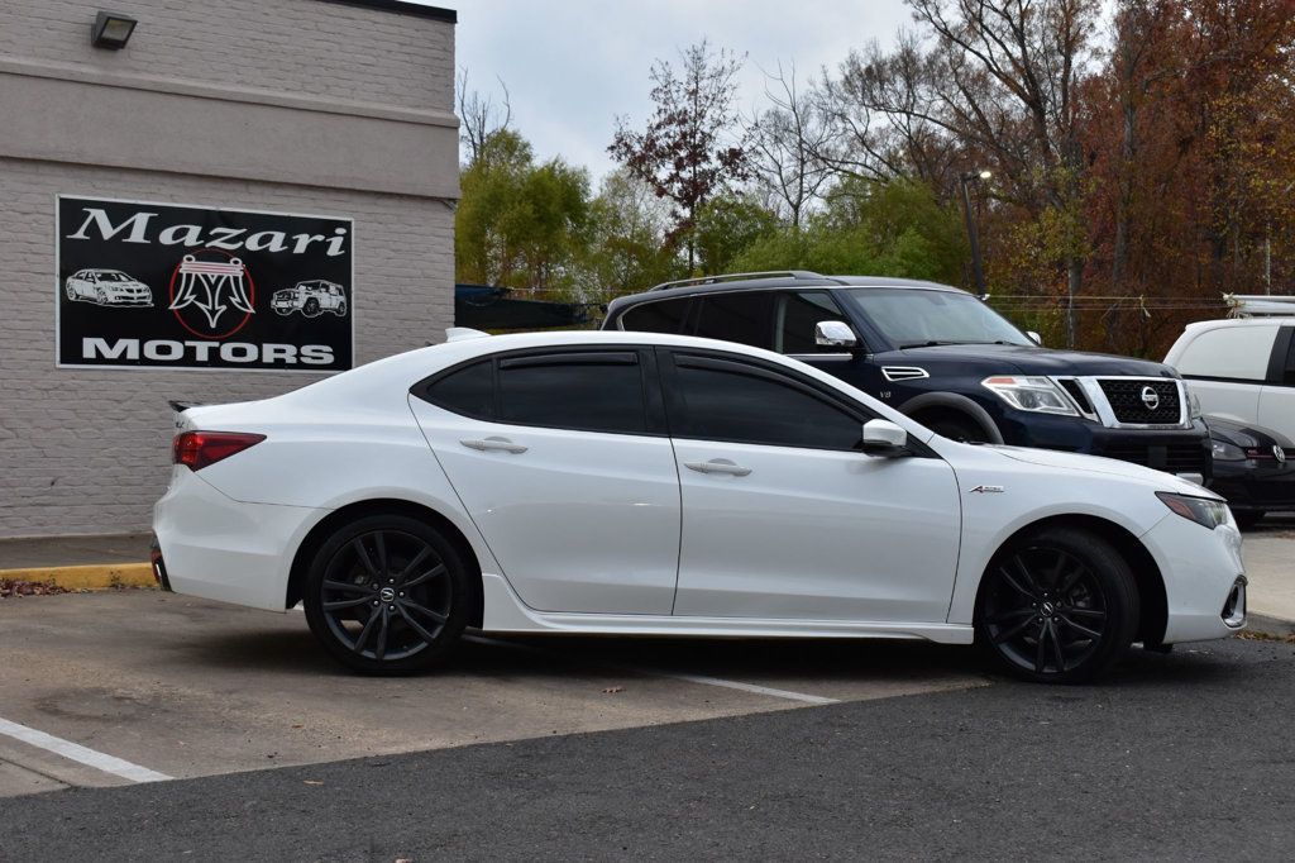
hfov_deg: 37.9
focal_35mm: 52
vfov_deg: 25.7
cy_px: 432
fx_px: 1888
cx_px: 648
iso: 400
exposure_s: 1/80
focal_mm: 35
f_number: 8
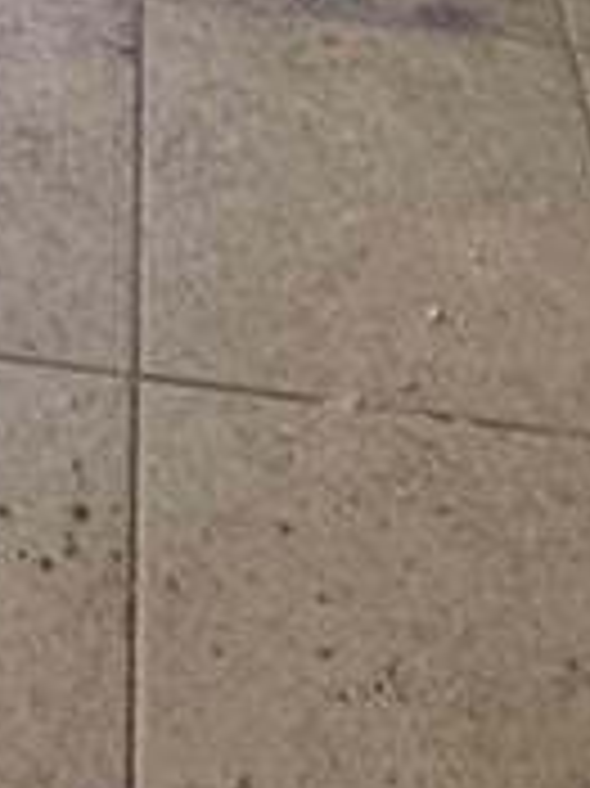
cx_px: -63
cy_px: -1346
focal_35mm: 96
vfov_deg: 12.7
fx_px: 2184
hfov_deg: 15.0
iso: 320
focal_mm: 2.22
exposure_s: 1/99
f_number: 2.2
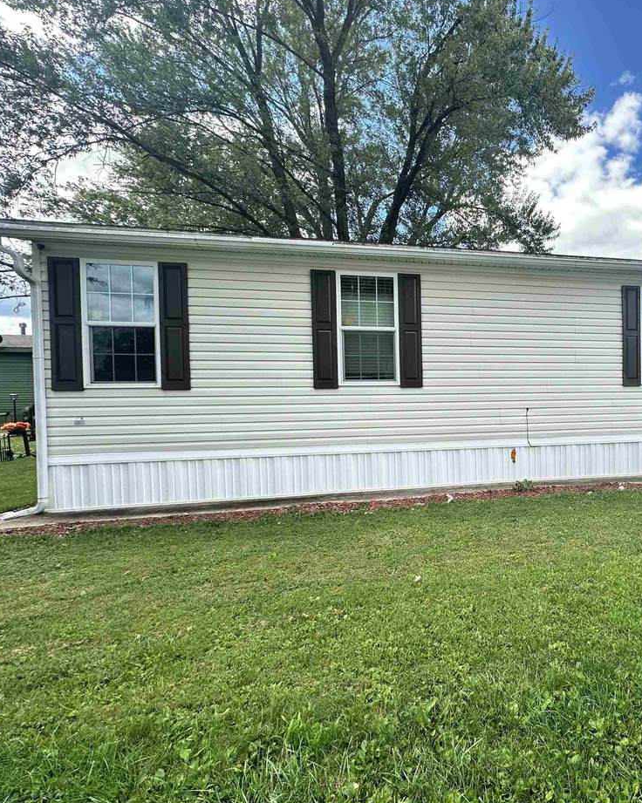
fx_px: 452
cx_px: 547
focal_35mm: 19
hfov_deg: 62.3
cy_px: 405
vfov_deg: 83.3
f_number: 2.2
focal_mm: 2.22
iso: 40
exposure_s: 1/399
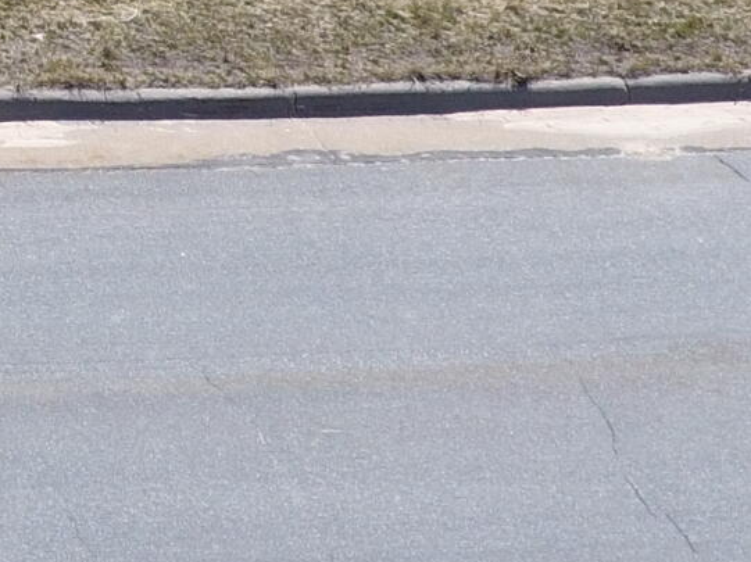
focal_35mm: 111
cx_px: -761
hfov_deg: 14.6
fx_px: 2407
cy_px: -798
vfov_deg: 11.1
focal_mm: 3.61
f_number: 2.8
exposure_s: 1/532
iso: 100
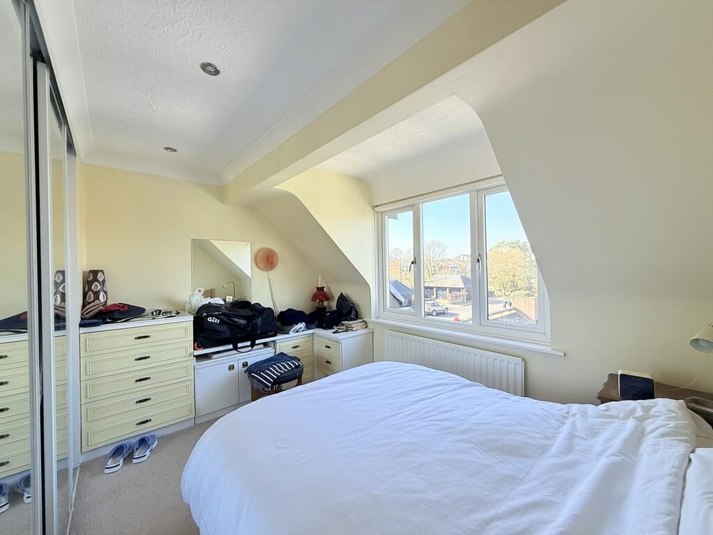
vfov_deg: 85.7
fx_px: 288
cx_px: 356
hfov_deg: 102.1
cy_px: 268
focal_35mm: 14
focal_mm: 2.22
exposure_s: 1/210
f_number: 2.2
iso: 64
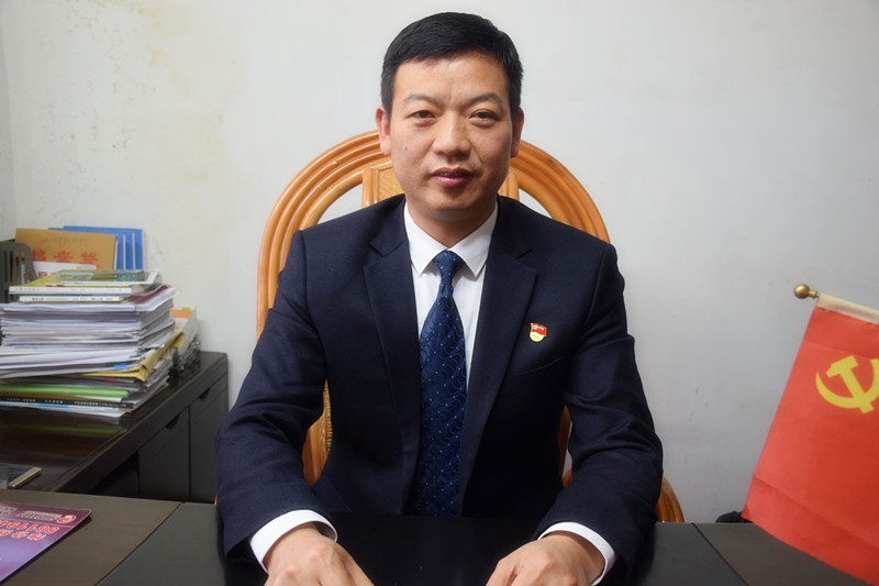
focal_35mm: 34
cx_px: 440
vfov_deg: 38.3
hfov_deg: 55.1
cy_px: 293
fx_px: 842
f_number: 5
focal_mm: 23
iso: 640
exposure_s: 1/10
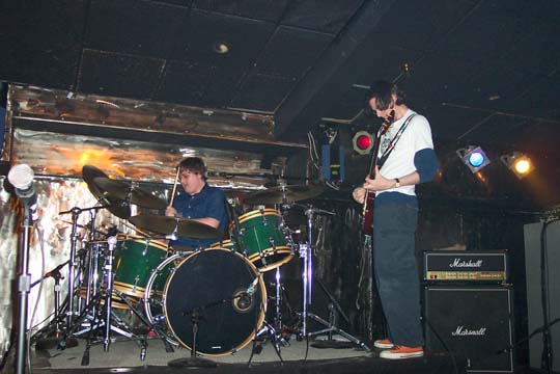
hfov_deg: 50.7
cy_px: 187
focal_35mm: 38
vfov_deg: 35.1
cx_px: 280
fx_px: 591
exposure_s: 1/30
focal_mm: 8
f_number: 2.8
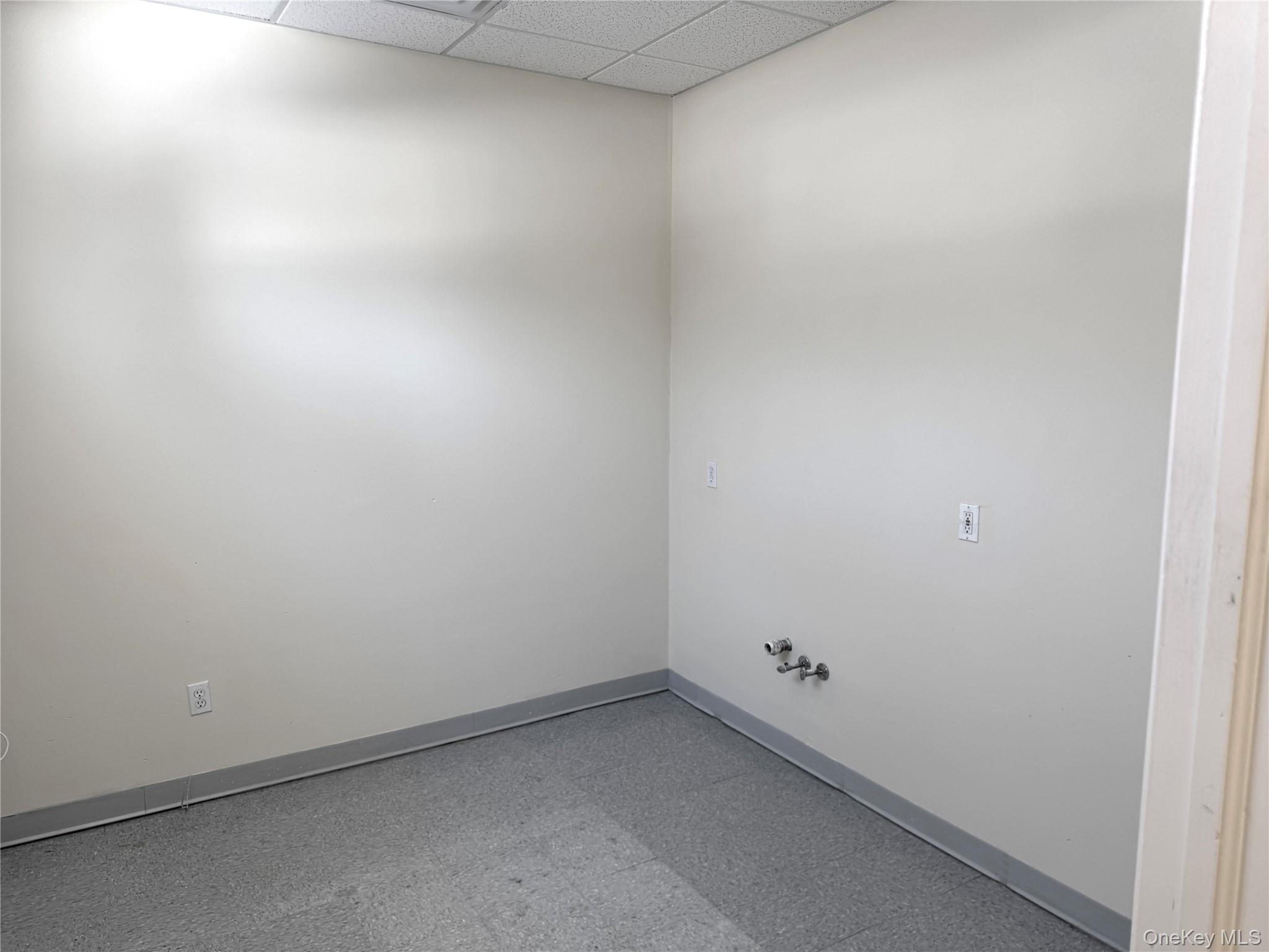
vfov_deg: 56.8
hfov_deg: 71.6
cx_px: 634
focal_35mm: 24
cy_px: 476
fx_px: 880
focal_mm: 6.76
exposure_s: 1/120
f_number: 1.78
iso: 80
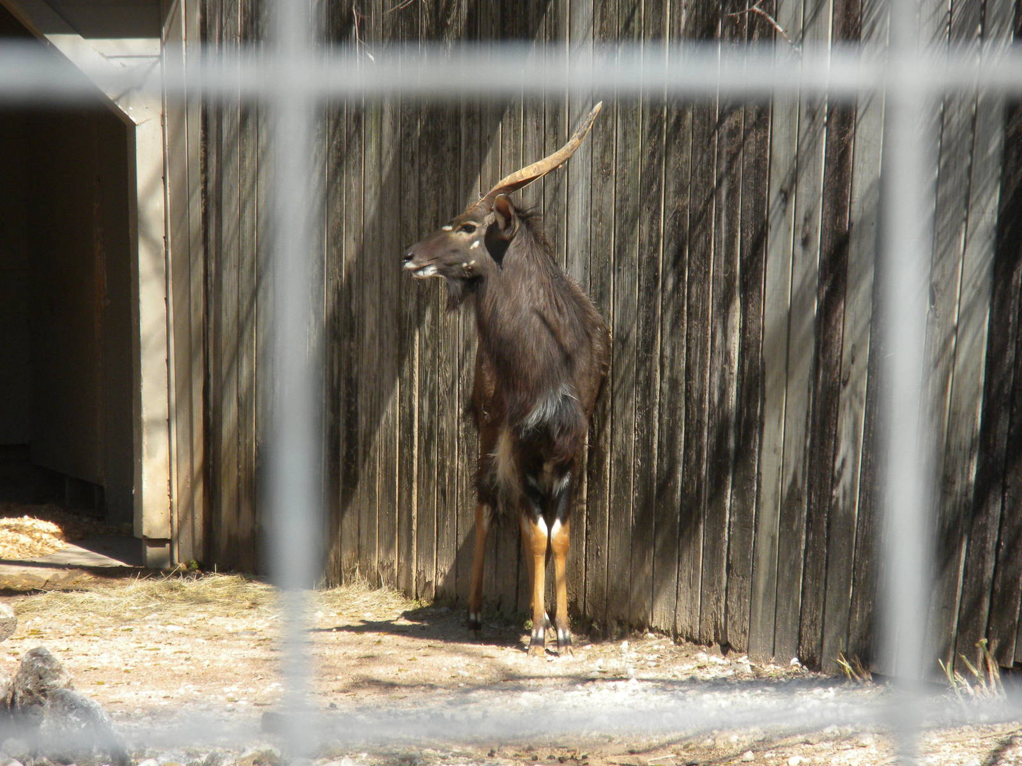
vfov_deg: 5.7
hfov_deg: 7.6
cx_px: 511
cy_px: 383
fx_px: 7676
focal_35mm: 260
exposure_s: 1/500
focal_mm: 46.2
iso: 129
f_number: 5.3
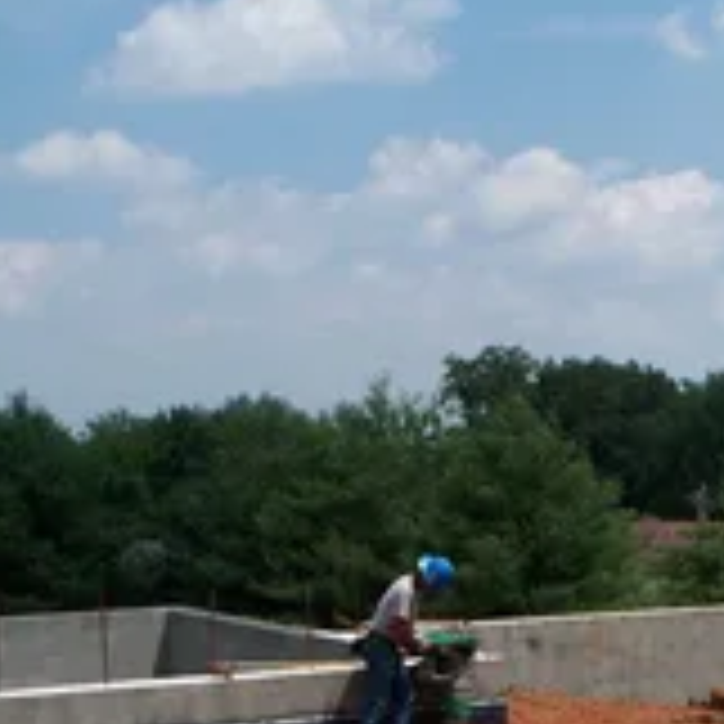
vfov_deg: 21.5
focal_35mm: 79
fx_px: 1869
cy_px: 616
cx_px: 567
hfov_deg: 21.7
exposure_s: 1/640
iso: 64
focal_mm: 7.54
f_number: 5
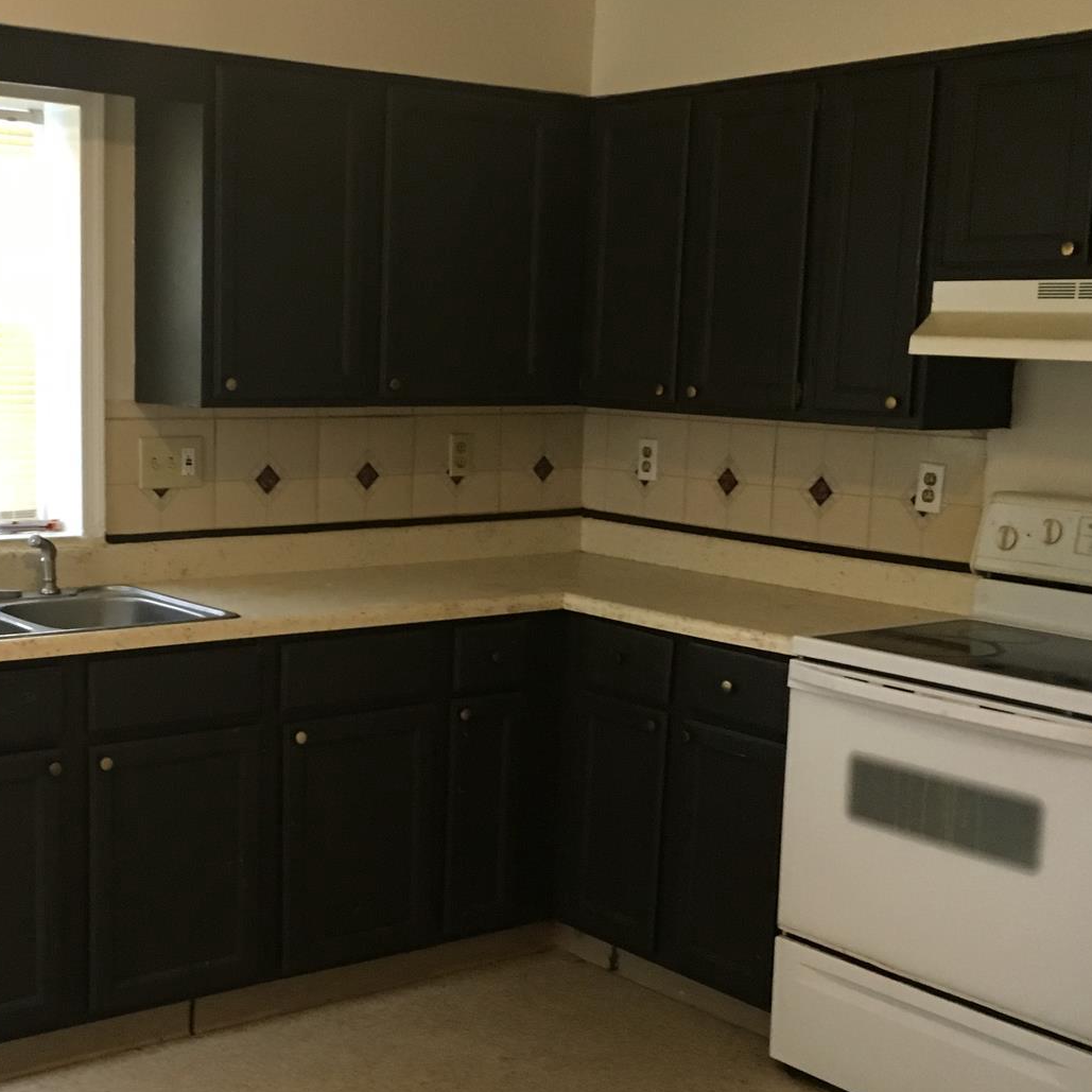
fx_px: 1820
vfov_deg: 33.4
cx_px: 359
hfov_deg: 33.1
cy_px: 604
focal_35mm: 51
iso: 200
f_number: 2.2
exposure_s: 1/17
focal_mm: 4.15
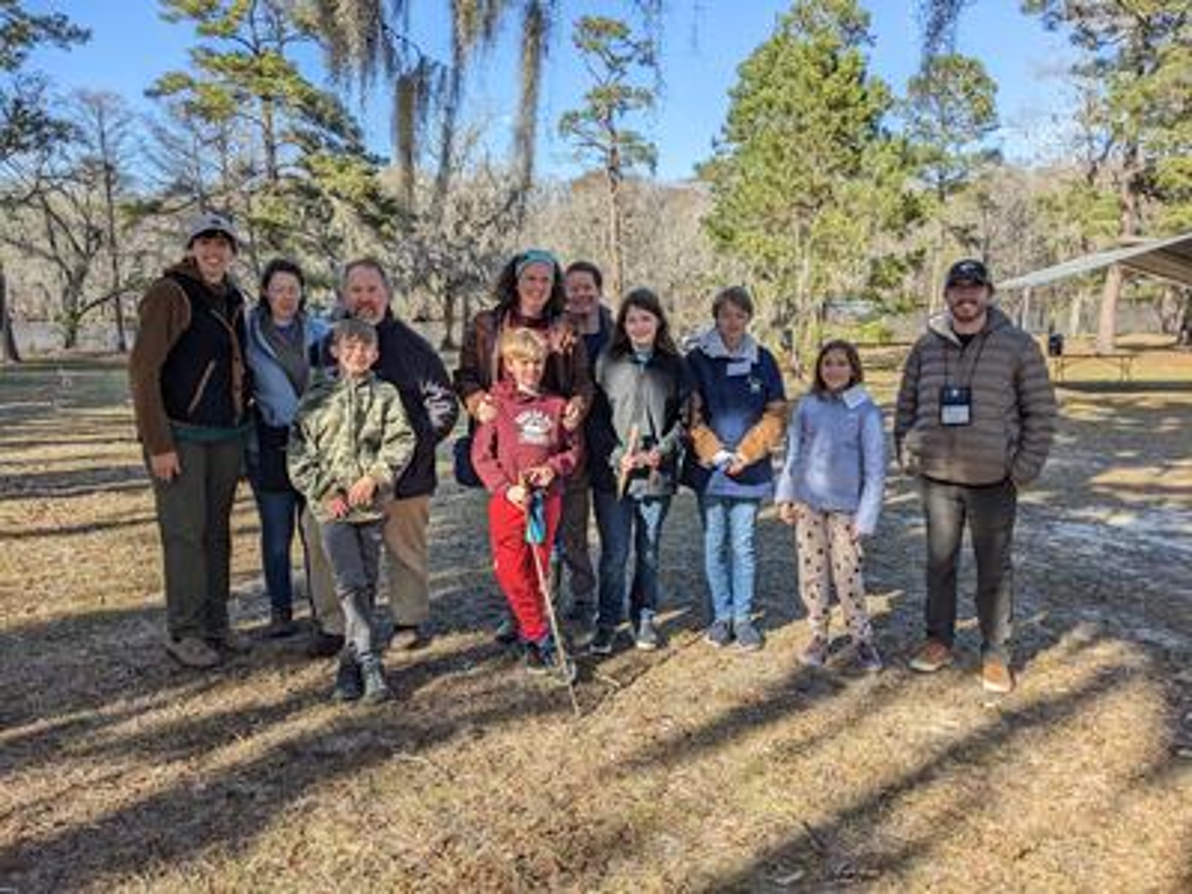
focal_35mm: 27
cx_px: 596
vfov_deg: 51.4
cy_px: 447
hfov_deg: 65.3
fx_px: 930
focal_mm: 4.38
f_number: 1.73
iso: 55
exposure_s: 1/1805
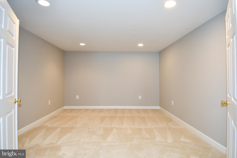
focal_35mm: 18
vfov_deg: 67.4
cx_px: 118
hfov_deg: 90.0
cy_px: 79
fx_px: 118
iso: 360
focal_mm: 12
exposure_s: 1/60
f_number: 4
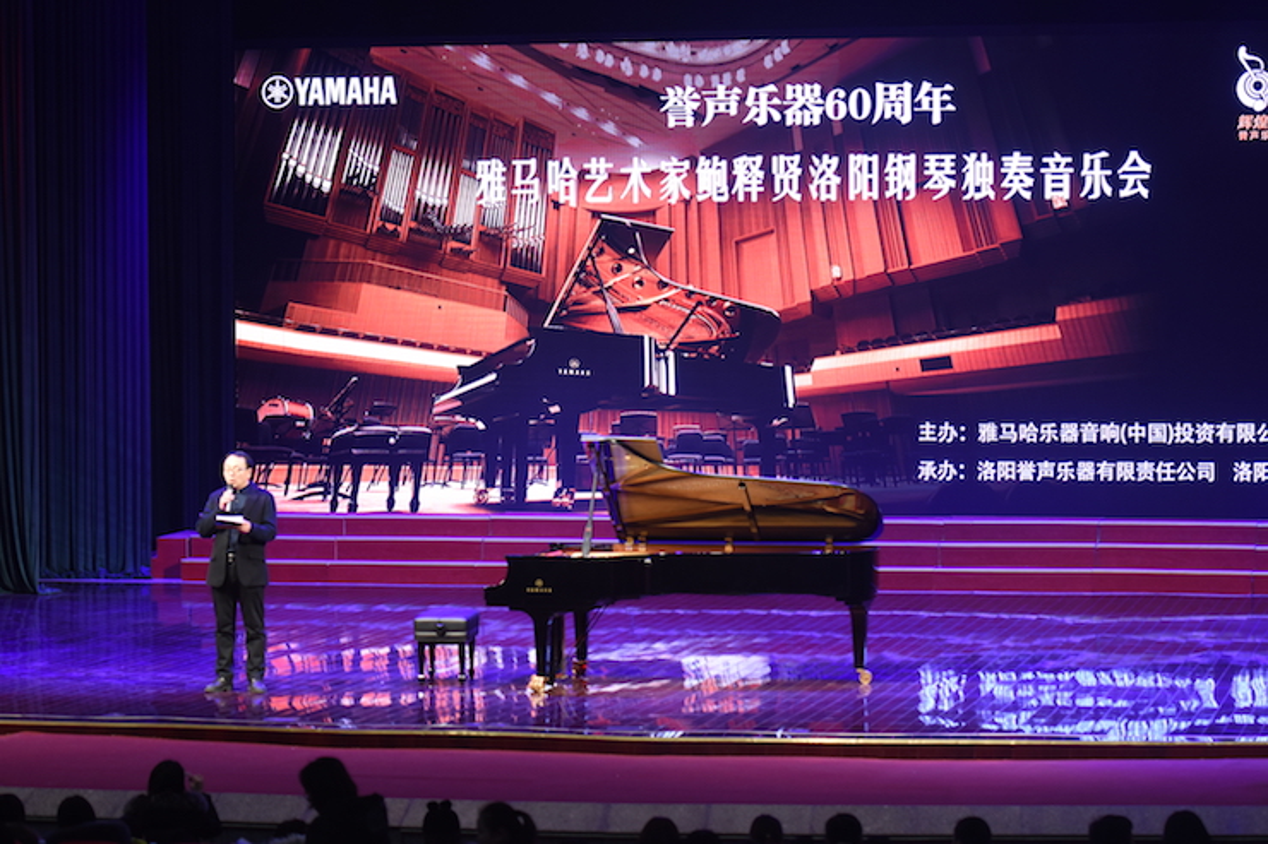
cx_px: 634
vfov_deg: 13.0
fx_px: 3697
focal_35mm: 105
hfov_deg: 19.5
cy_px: 422
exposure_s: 1/125
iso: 800
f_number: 2.8
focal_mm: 70
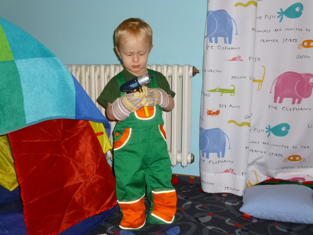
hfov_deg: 54.0
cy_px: 118
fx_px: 307
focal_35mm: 34
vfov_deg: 41.8
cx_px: 156
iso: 200
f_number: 3.5
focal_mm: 6
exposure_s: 1/60
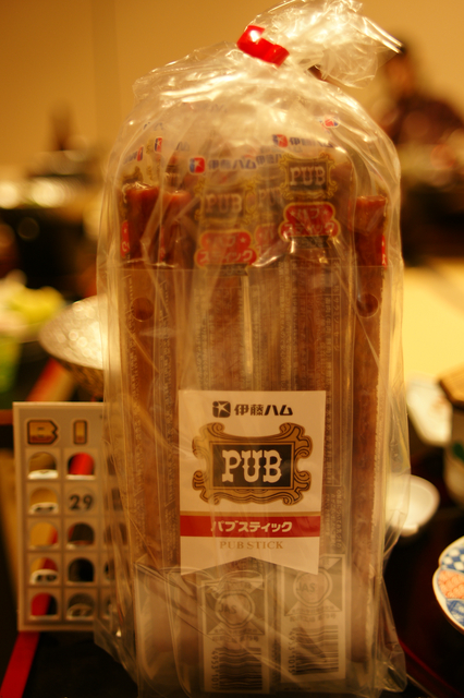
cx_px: 232
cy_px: 349
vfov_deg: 46.4
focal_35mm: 42
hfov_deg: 31.9
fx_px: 813
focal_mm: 28
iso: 200
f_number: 2
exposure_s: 1/25
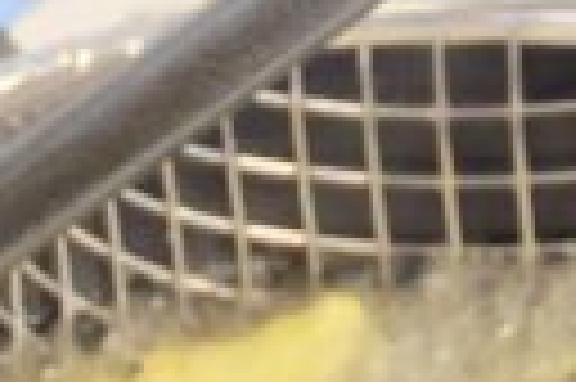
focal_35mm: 234
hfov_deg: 8.8
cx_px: 378
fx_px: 3739
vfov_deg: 5.7
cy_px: 744
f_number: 4.7
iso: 3200
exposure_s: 1/18
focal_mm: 29.5
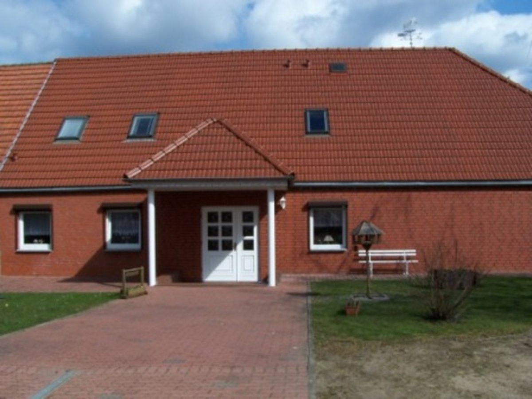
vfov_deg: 37.7
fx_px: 584
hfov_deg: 49.0
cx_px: 266
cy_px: 200
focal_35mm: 38
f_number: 5.6
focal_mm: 6.3
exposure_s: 1/750
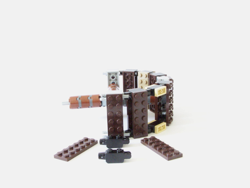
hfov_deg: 39.7
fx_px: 347
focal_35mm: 48
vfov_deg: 30.3
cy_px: 94
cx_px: 125
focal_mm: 8
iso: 400
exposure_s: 1/15
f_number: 8
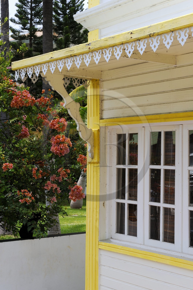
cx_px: 96
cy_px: 145
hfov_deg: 21.9
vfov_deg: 32.4
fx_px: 499
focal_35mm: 62
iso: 200
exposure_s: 1/160
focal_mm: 62
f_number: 11
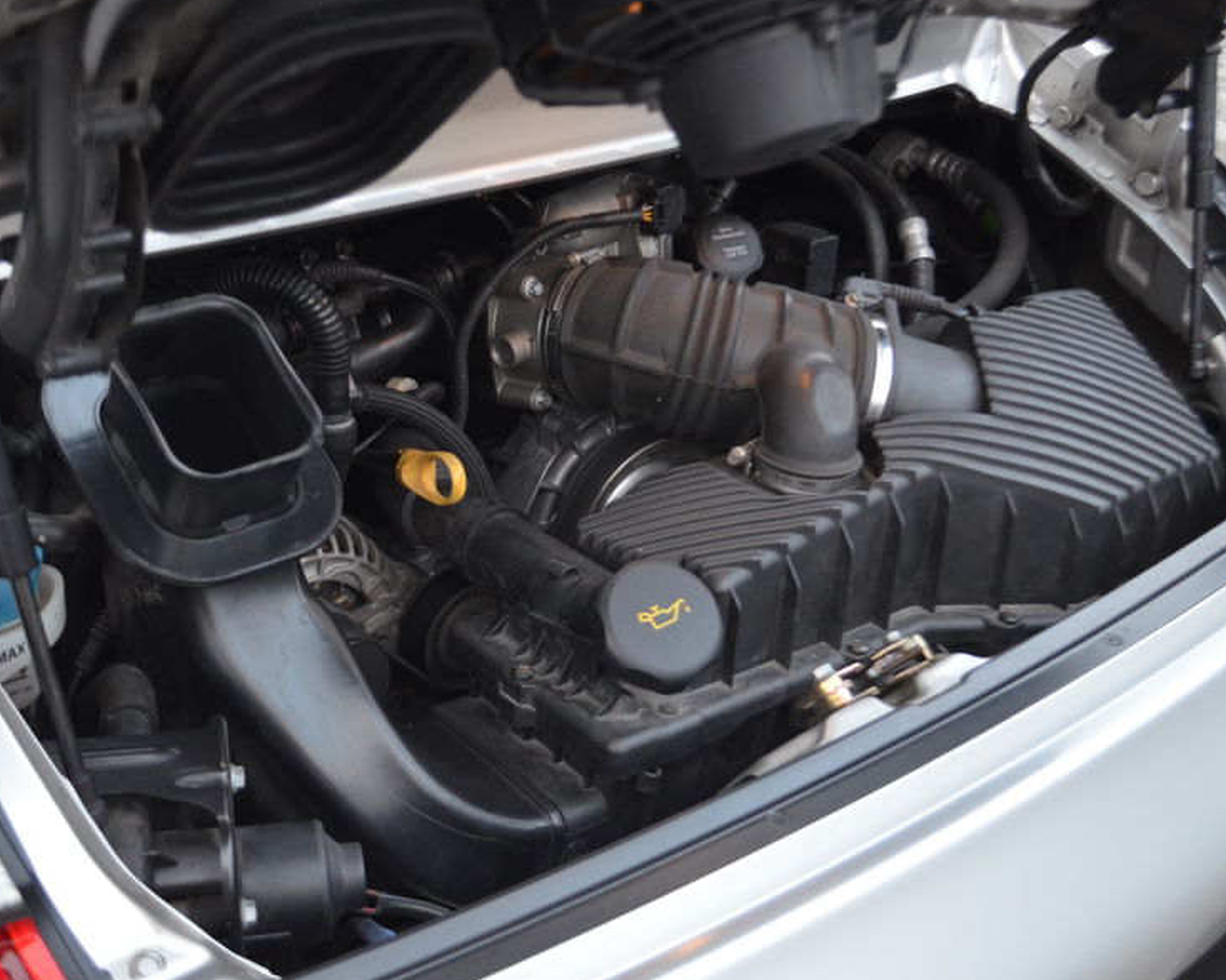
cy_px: 460
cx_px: 522
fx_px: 1705
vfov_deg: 32.1
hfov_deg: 39.5
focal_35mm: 47
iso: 1250
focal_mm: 24
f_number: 4
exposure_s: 1/30
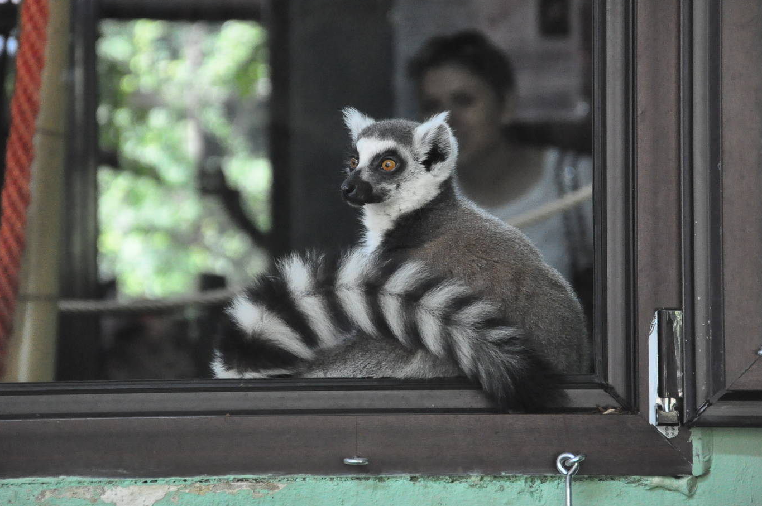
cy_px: 217
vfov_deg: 7.4
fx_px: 3903
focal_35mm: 185
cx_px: 404
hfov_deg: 11.2
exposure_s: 1/50
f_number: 5.6
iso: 3200
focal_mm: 105
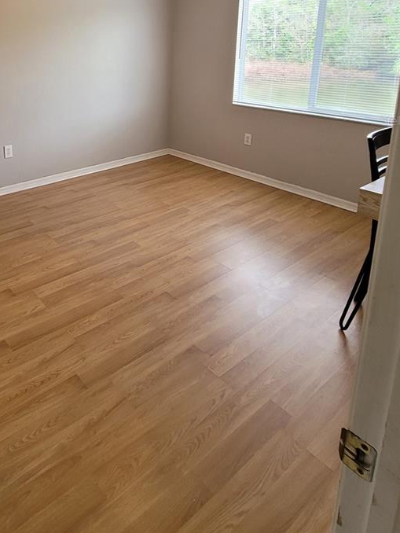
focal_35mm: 23
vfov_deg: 68.1
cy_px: 120
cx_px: 83
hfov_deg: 55.0
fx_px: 354
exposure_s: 1/60
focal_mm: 2.2
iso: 125
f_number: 2.2
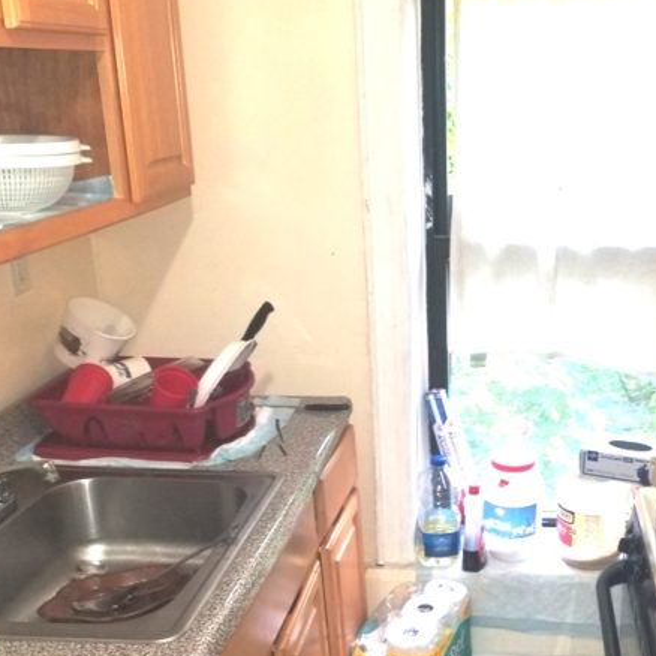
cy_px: 431
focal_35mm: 42
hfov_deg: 38.4
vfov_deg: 39.6
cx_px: 533
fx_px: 900
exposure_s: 1/30
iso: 100
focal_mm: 4.25
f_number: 1.7
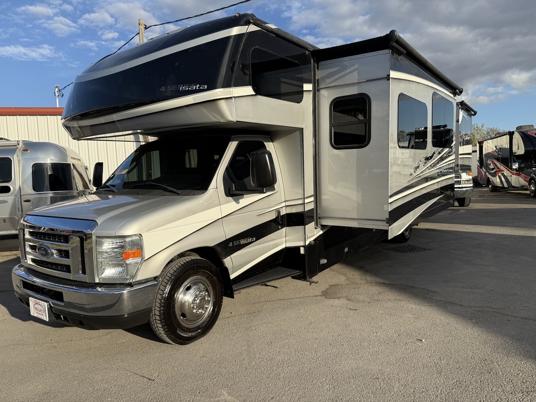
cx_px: 268
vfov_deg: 56.8
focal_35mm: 24
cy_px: 201
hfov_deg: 71.6
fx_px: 372
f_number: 1.78
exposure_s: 1/3425
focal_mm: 6.76
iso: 80
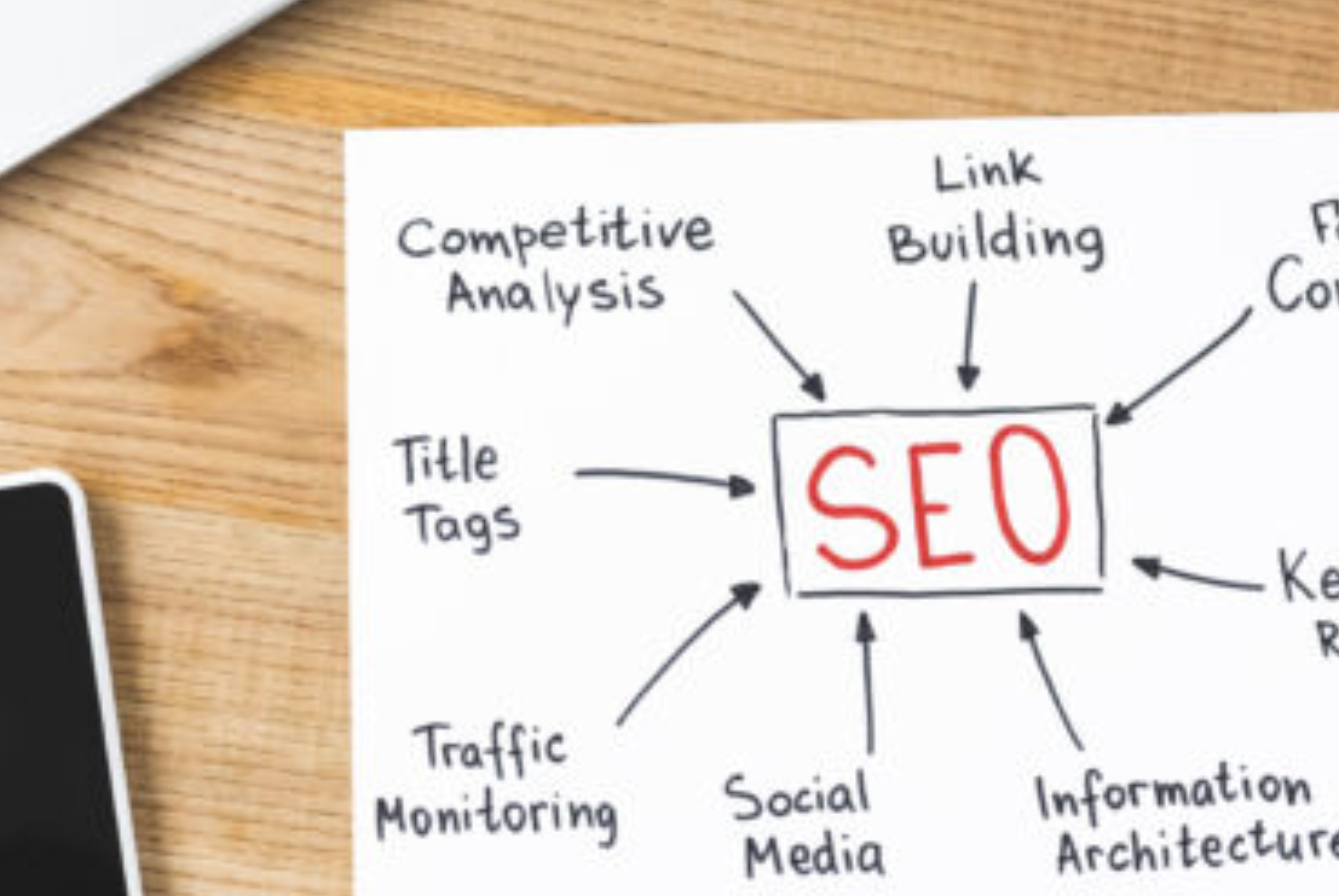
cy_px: 259
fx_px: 3873
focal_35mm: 104
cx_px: 377
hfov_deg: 19.5
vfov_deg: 13.2
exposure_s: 1/200
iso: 500
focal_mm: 50
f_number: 4
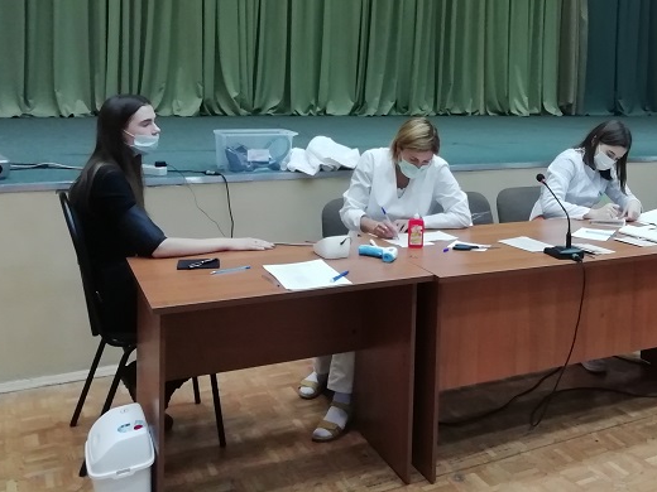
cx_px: 428
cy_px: 115
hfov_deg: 46.2
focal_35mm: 40
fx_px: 759
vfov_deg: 35.1
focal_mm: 3.46
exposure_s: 1/33.3
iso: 320
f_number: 2.2
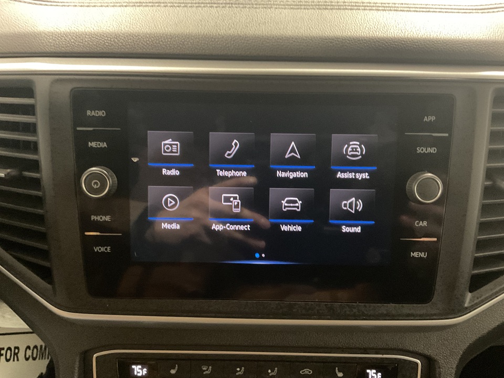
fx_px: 422
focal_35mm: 29
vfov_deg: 48.2
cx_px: 252
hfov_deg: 61.7
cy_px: 189
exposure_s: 1/20
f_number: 1.8
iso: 500
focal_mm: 3
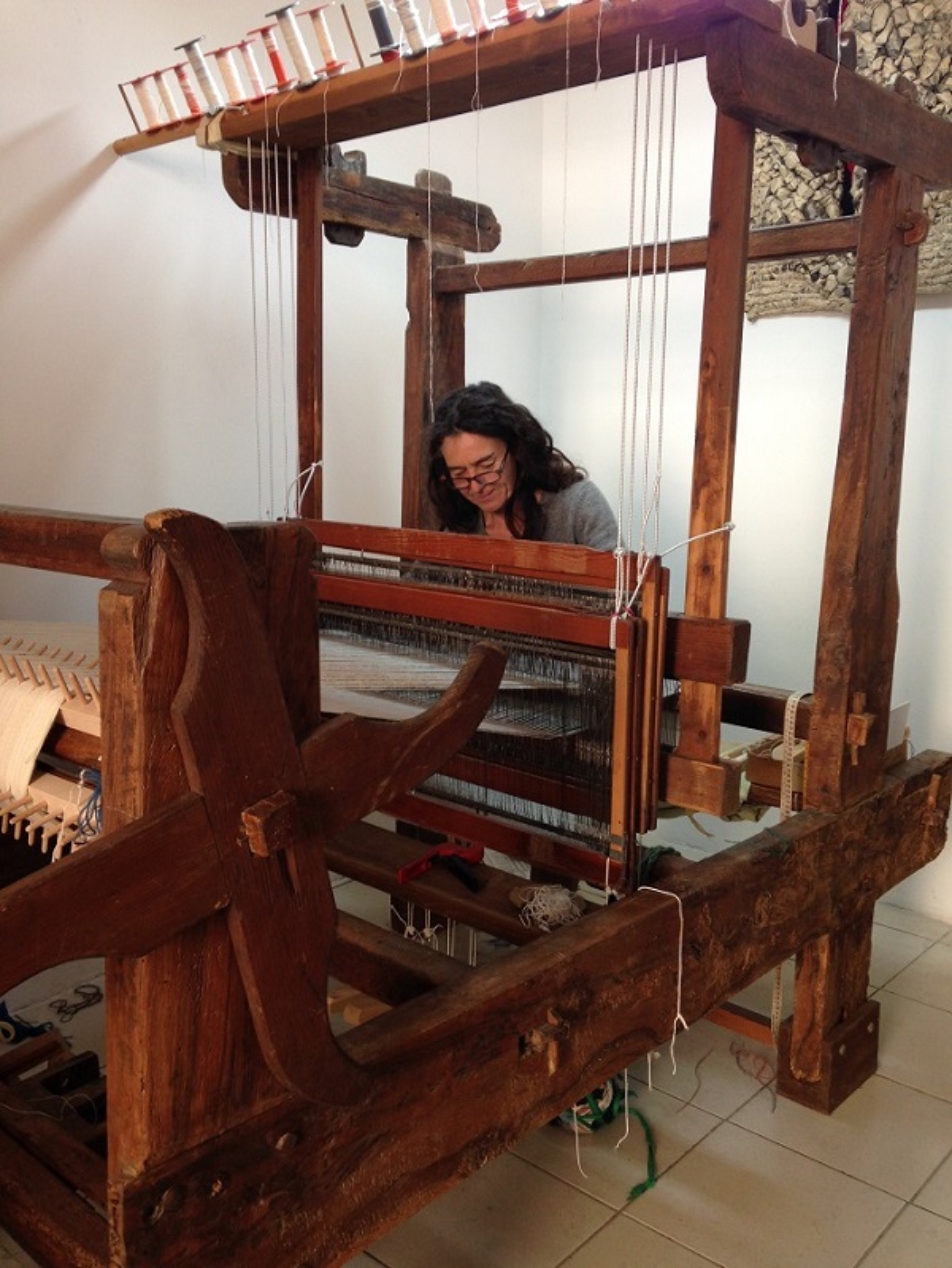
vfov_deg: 55.3
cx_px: 476
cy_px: 634
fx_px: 1209
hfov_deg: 43.0
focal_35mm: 33
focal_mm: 4.12
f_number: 2.4
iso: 50
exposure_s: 1/40
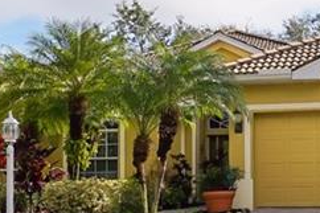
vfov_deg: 18.4
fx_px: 640
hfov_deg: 27.9
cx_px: 218
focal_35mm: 72
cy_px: -2
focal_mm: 17
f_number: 8
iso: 100
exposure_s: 1/250
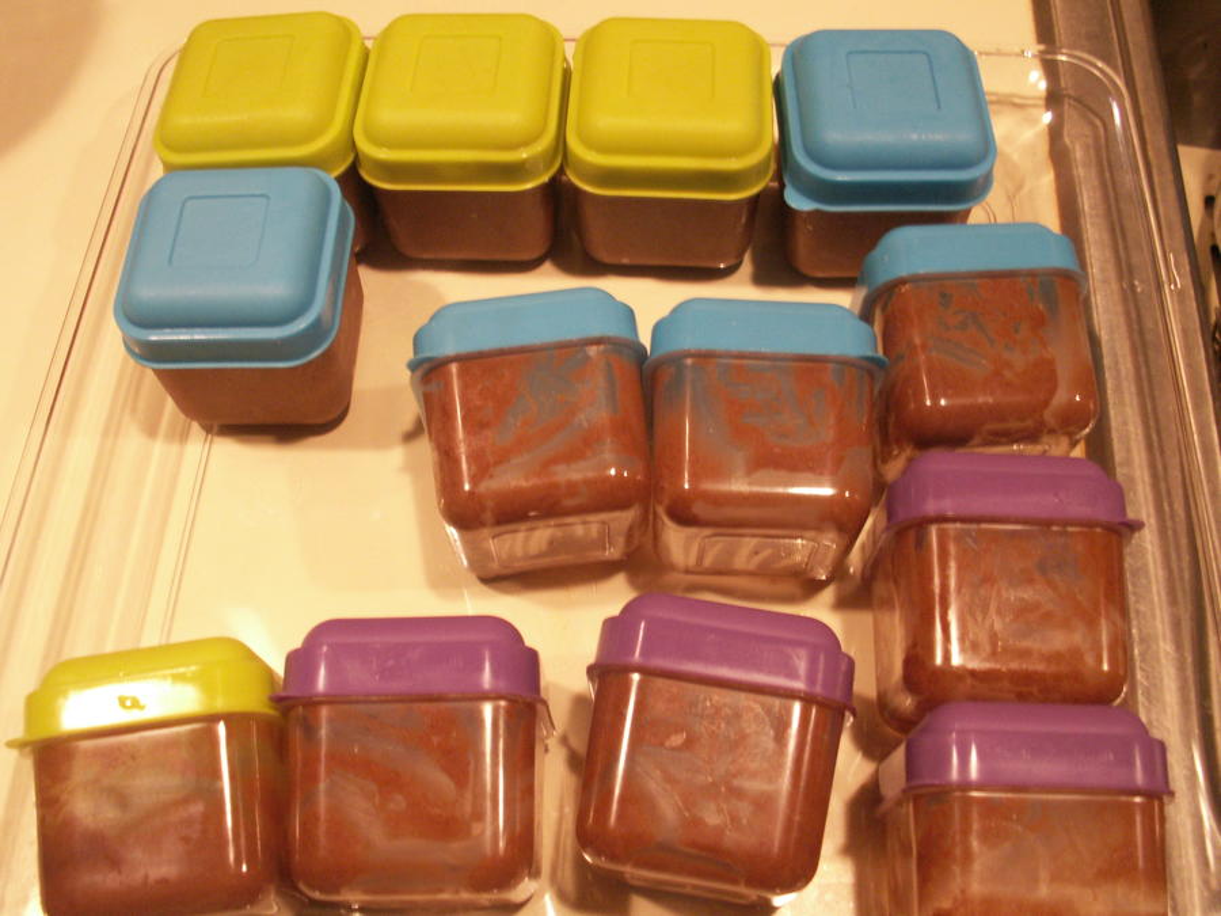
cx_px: 610
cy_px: 458
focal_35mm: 35
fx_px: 1235
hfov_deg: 52.6
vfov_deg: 40.7
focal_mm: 5.86
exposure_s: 1/13
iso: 160
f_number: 2.8
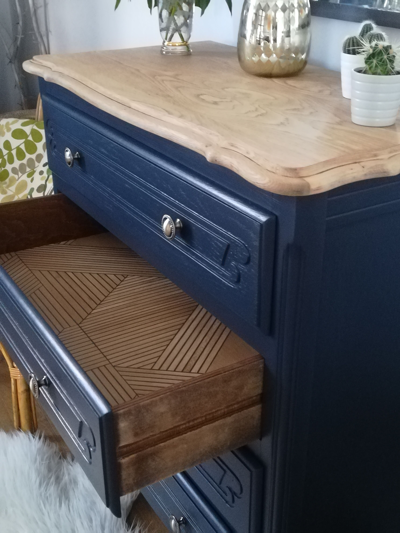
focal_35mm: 43
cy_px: 266
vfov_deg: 43.9
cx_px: 200
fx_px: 663
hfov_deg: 33.6
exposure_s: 1/14.3
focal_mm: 3.83
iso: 800
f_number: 2.2
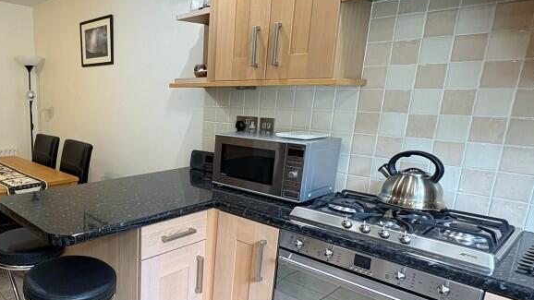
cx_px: 119
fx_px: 382
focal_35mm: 27
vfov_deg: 42.7
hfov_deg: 64.7
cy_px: 181
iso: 200
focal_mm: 2.22
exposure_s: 1/50
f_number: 2.2
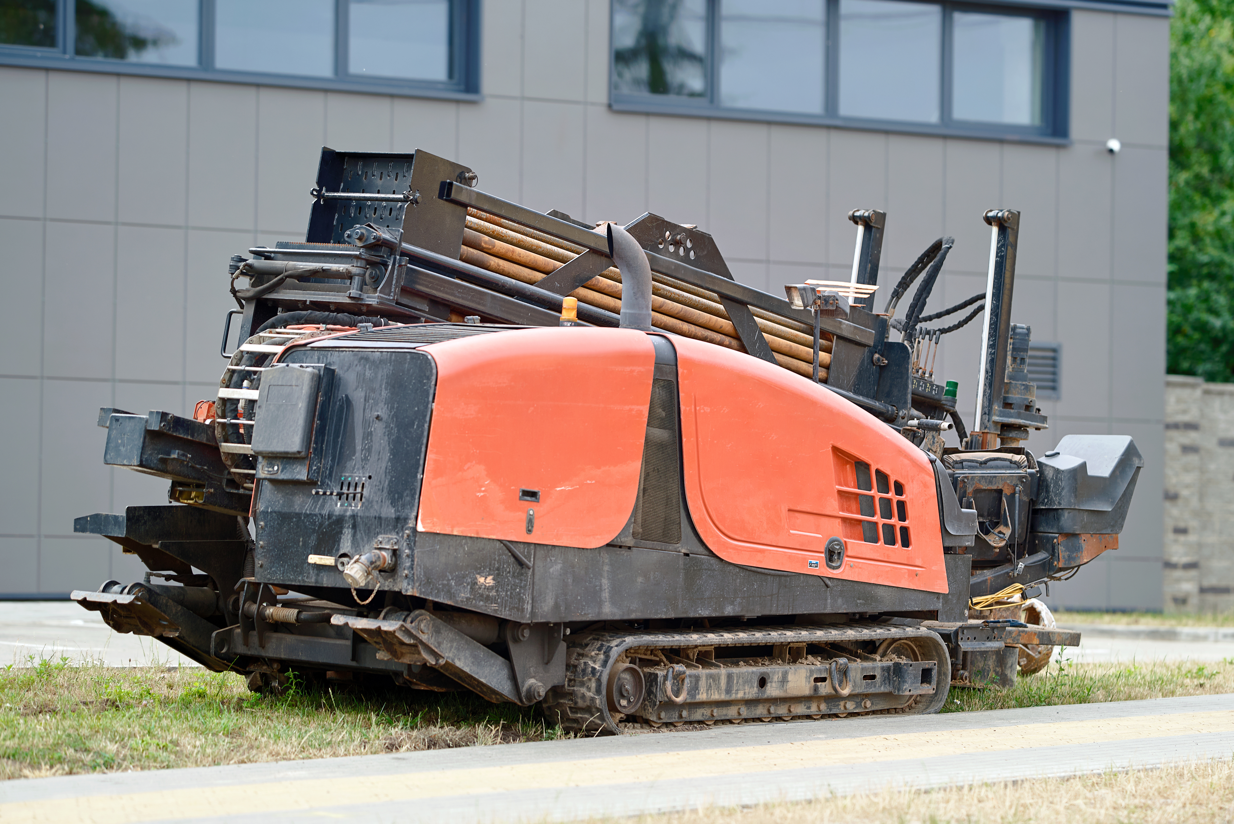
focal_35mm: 135
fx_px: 4629
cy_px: 412
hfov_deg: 15.2
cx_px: 617
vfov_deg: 10.2
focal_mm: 135
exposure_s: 1/500
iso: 79
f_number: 2.5
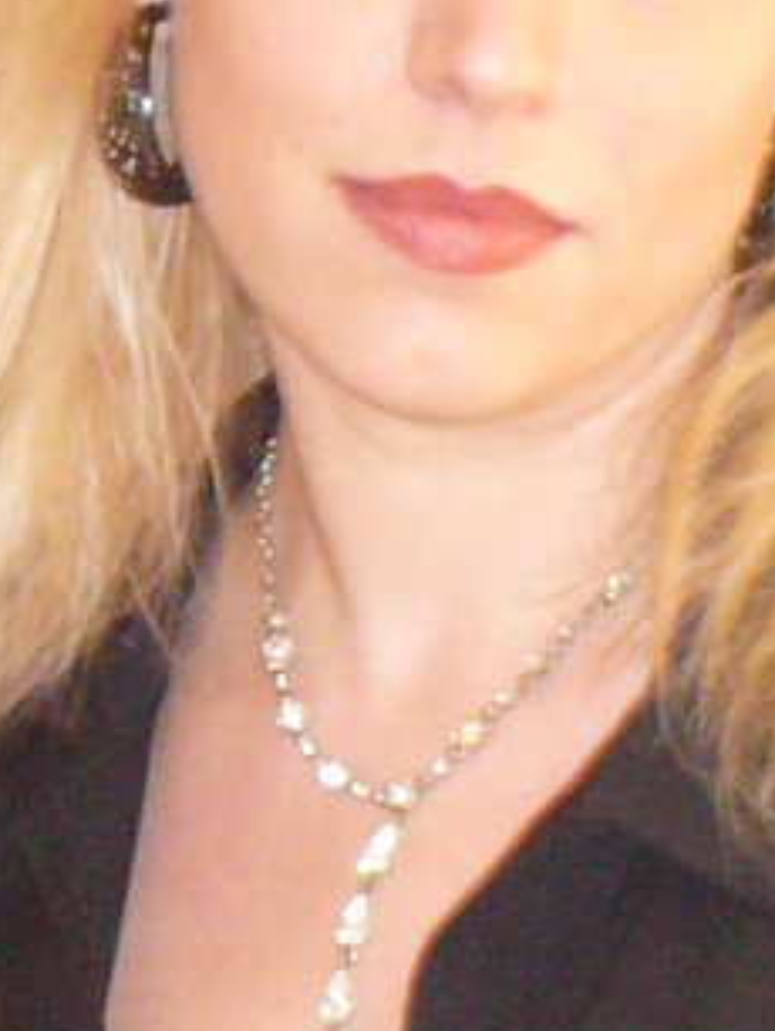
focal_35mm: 278
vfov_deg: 7.1
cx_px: 687
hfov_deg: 5.3
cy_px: 1105
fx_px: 8287
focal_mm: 10.5
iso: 400
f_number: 3.7
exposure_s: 1/30
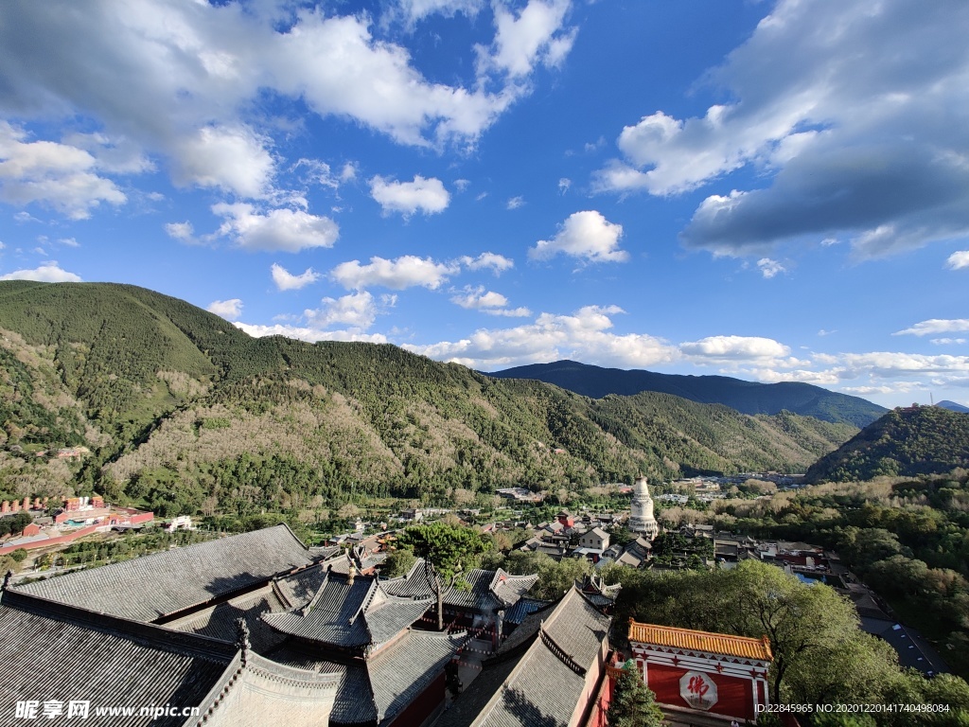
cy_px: 364
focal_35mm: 13
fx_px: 364
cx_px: 484
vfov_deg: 89.9
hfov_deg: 106.2
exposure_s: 1/715
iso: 100
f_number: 2.2
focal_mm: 2.25
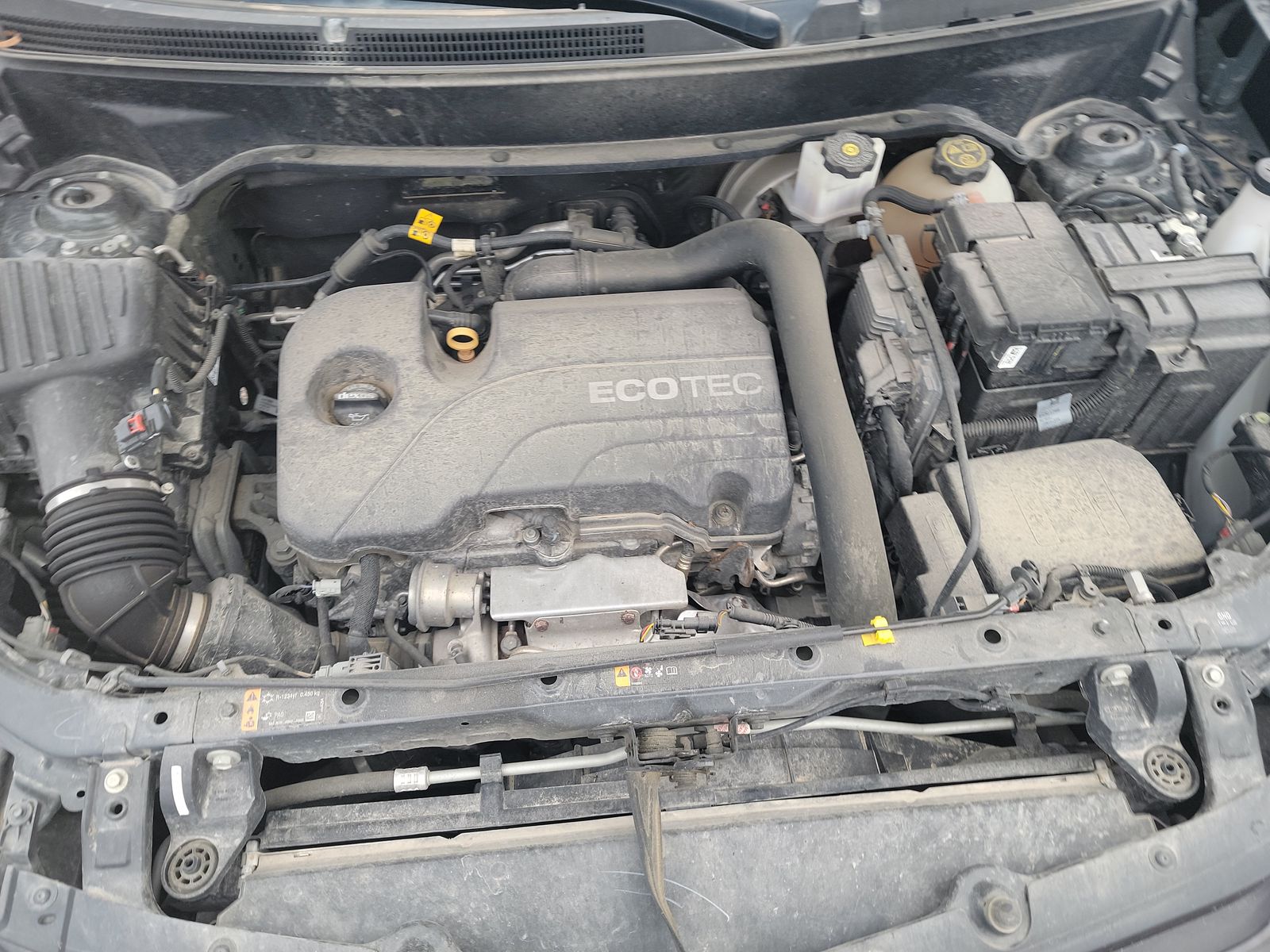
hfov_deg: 71.6
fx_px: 881
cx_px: 635
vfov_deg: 56.8
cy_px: 476
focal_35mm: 24
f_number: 1.8
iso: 79
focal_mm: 6.7
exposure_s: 1/60
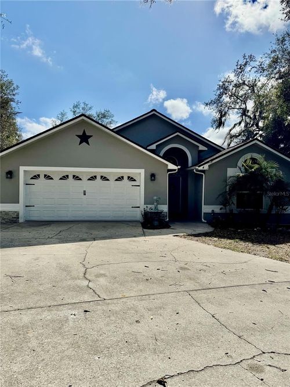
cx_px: 145
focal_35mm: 24
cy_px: 194
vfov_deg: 71.6
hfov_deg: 56.8
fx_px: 268
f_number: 1.78
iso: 80
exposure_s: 1/10417
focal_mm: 6.76
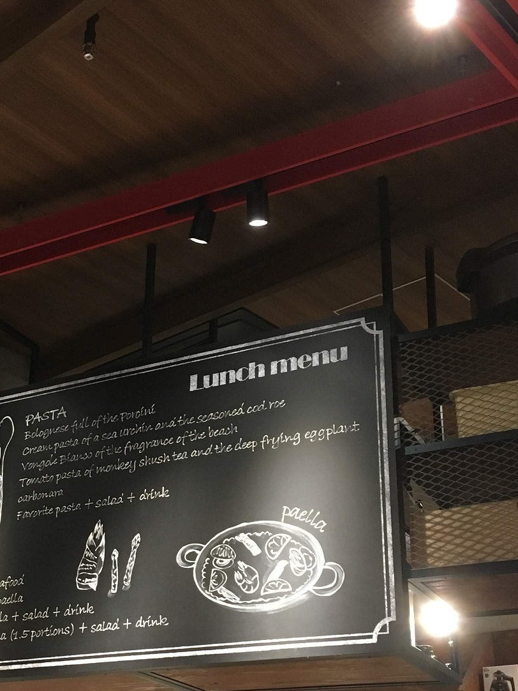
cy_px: 429
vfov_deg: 35.4
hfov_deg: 26.8
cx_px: 165
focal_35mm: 54
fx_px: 1078
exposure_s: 1/24
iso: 200
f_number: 2.2
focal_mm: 4.15
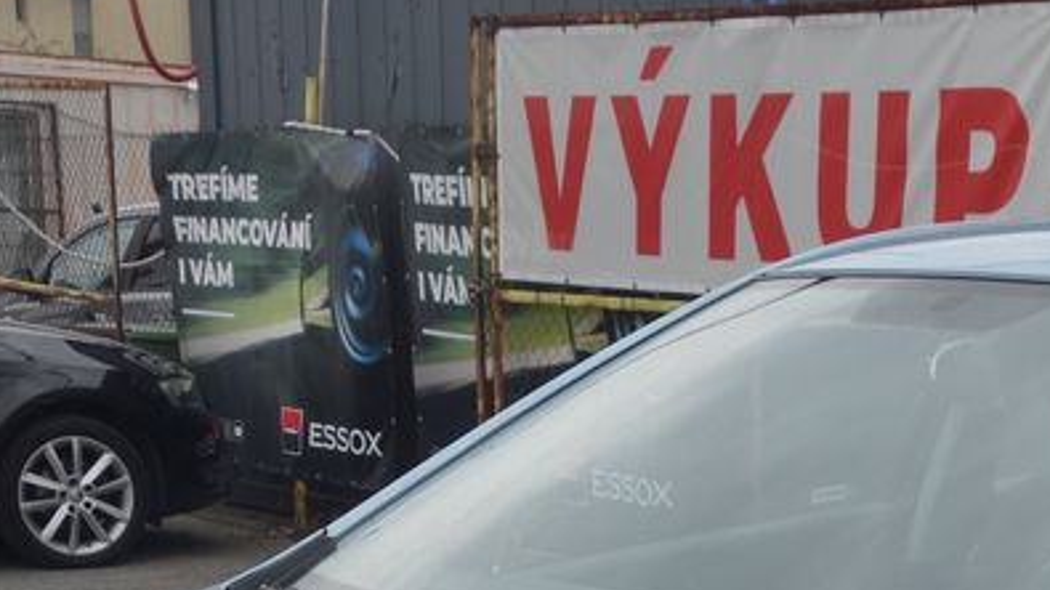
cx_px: 851
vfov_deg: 12.5
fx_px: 2477
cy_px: 1034
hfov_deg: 23.6
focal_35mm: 89
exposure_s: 1/125
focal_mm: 10.4
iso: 125
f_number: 5.6
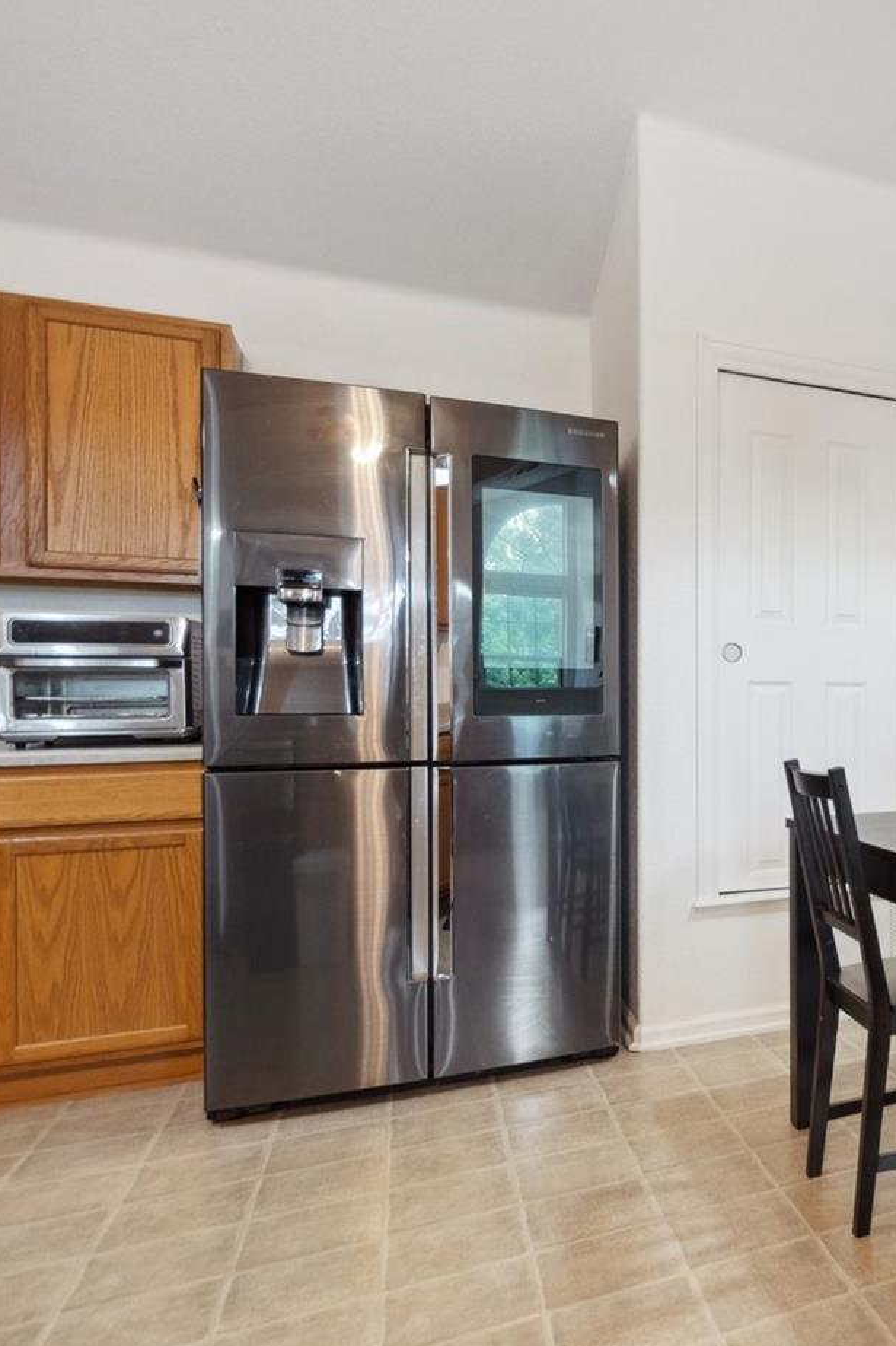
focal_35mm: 26
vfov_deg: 69.3
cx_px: 1112
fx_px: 971
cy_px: 731
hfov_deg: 36.3
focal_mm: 10
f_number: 8
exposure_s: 1/6
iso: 400
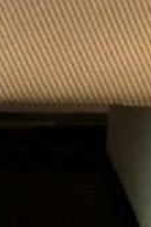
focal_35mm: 126
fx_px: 794
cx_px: -24
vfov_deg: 16.0
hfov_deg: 10.7
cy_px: 7
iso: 1250
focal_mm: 20
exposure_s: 1/60
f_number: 4
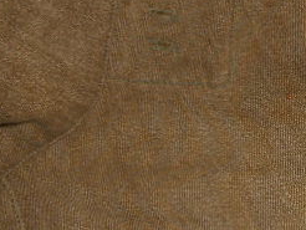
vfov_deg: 18.9
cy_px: 142
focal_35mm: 78
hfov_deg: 23.9
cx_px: 307
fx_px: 690
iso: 80
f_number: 8.5
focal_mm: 5.1
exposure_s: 1/25
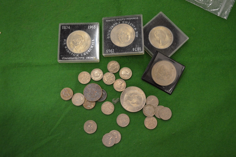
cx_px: 118
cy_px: 78
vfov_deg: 36.8
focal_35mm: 36
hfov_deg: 53.2
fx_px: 236
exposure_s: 1/60
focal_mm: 24
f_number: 4
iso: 1000
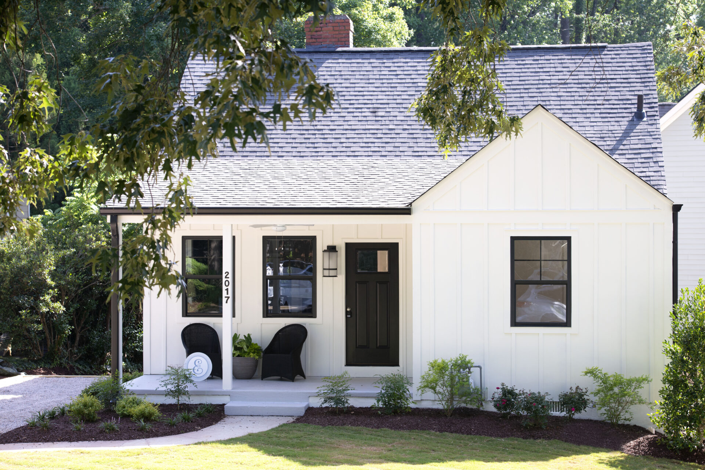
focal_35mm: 85
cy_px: 235
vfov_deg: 16.1
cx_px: 352
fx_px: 1665
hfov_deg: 23.9
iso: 400
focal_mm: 85
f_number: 5.6
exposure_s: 1/250
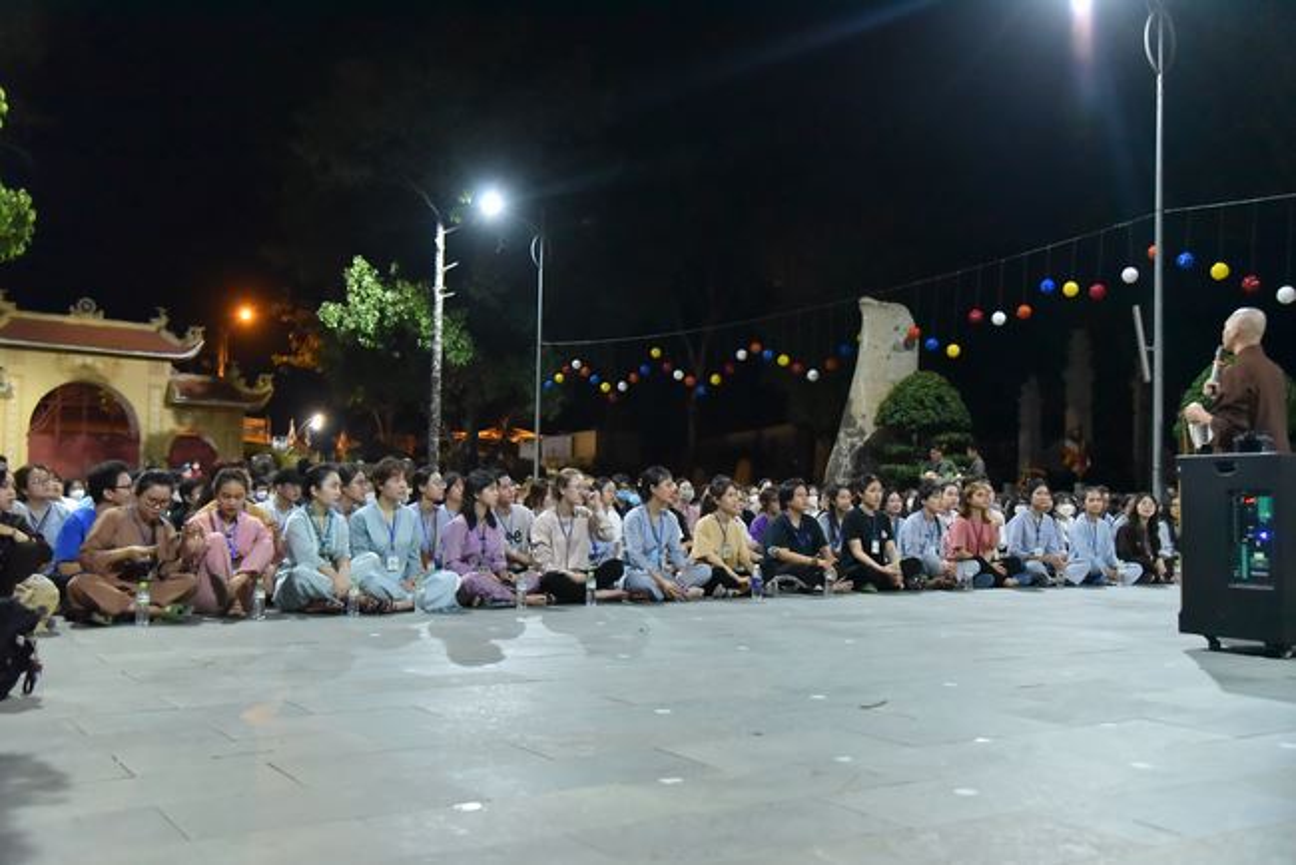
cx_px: 648
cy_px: 432
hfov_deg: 54.4
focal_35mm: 35
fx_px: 1260
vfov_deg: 37.9
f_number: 4
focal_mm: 35
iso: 8000
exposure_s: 1/160
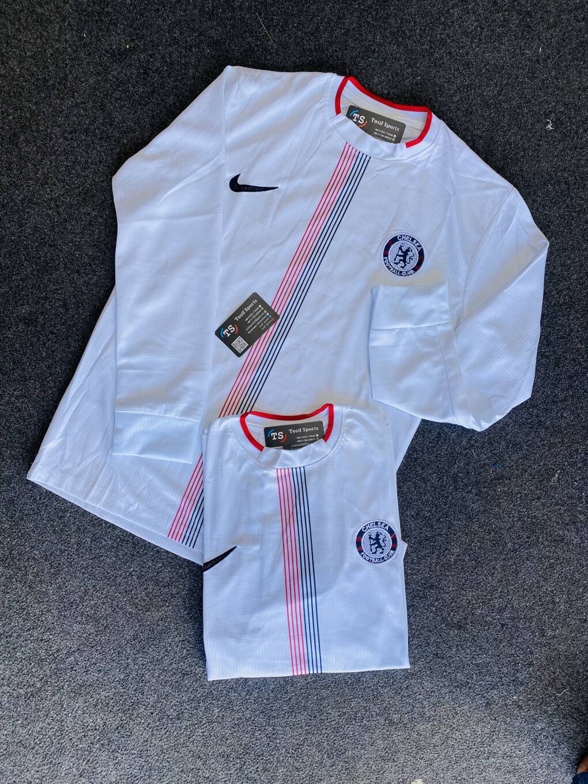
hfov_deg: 53.1
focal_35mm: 26
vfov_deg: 67.3
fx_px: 589
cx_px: 294
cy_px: 392
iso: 32
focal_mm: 4.25
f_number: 1.8
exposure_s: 1/122
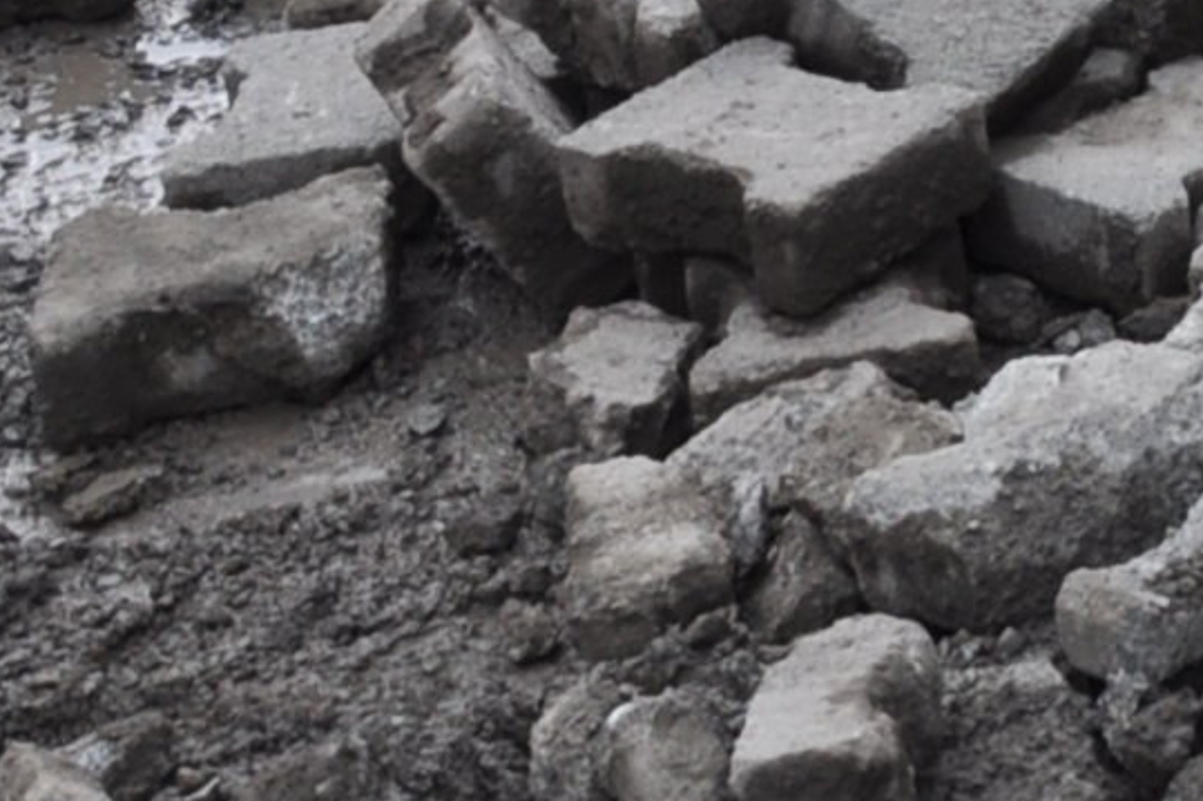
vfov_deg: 7.9
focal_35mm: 161
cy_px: -1149
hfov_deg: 11.0
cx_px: 2776
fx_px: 5378
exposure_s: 1/250
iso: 200
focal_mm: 18
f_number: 7.1
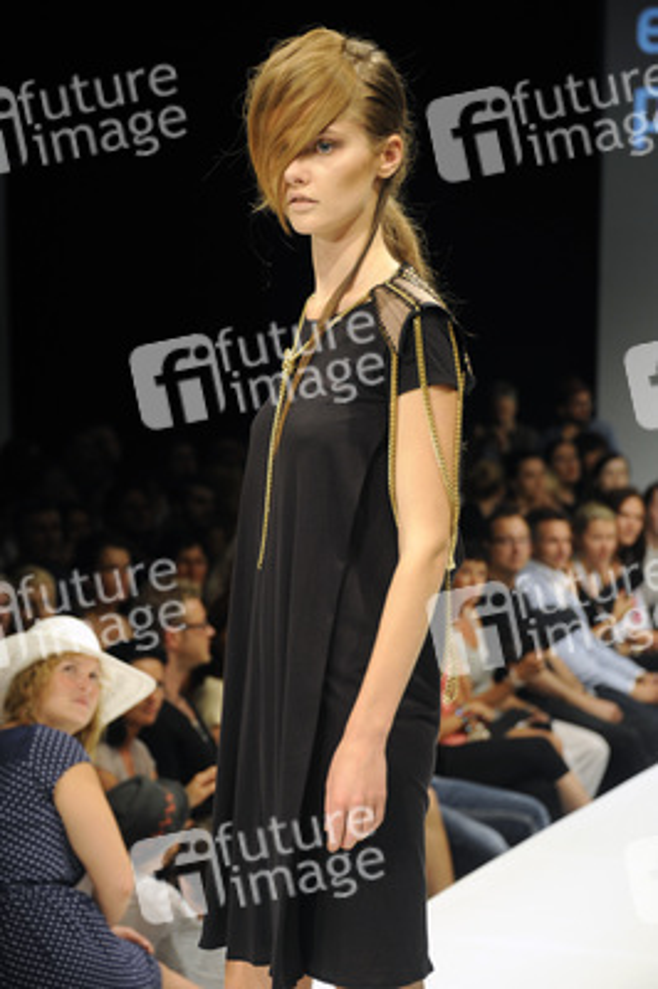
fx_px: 3186
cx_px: 329
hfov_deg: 11.8
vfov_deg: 17.7
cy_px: 494
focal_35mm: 116
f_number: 5.6
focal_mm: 116
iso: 1600
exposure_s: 1/160
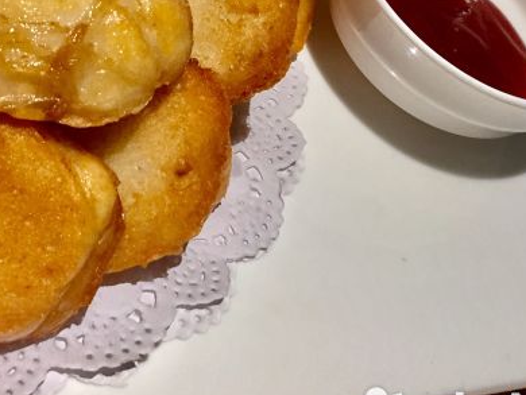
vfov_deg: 27.9
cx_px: 218
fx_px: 791
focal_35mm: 52
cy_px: 135
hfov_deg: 36.7
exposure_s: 1/33
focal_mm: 4.15
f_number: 2.2
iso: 64
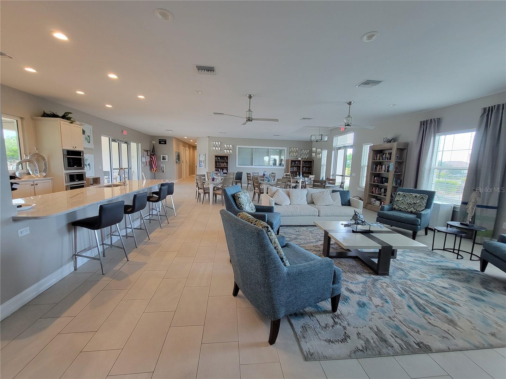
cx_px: 253
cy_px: 190
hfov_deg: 106.2
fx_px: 190
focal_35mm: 13
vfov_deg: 89.9
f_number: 2.2
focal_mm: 2.2
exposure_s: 1/60
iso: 200
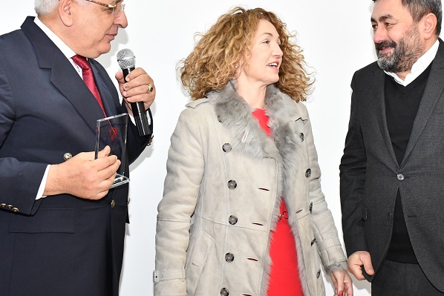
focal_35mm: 67
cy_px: 111
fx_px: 826
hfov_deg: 30.0
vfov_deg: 20.3
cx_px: 274
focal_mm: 30
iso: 2000
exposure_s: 1/160
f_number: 5.6
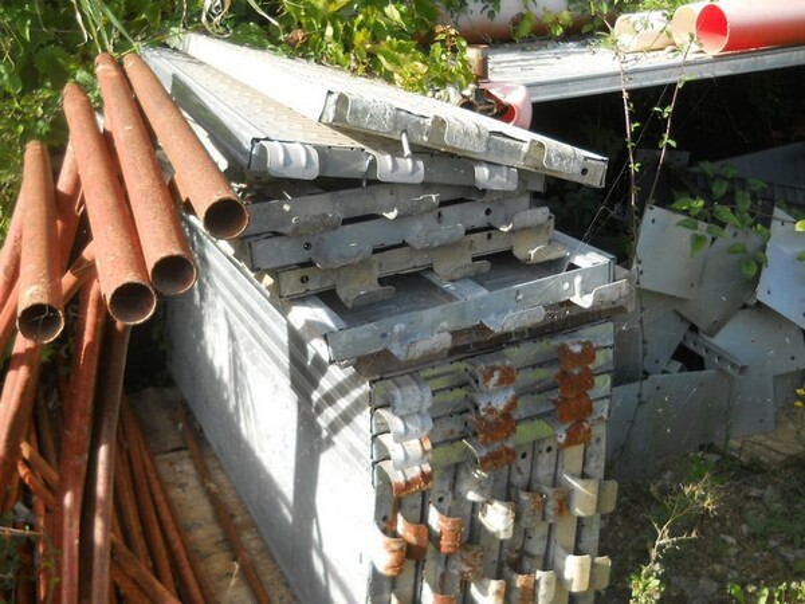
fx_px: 953
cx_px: 402
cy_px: 302
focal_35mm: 41
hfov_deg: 45.8
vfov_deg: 35.1
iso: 80
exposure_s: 1/320
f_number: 3.1
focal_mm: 6.72
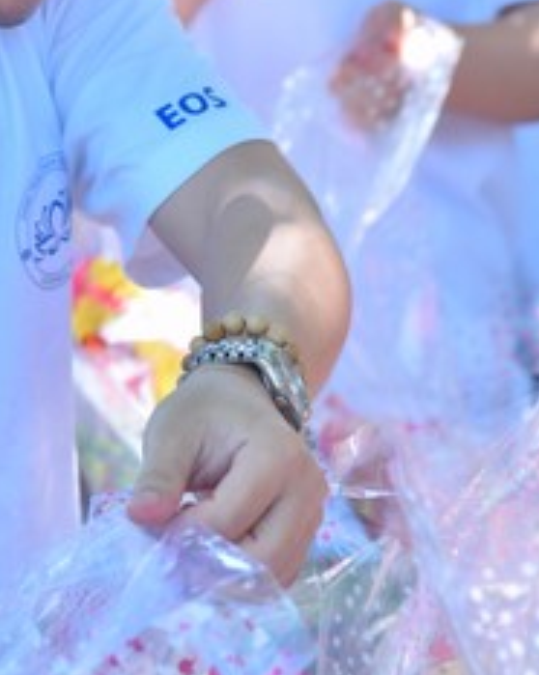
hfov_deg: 4.9
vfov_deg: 6.2
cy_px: 113
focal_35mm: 314
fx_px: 6269
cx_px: 19
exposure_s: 1/200
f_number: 4.5
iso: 200
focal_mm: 120
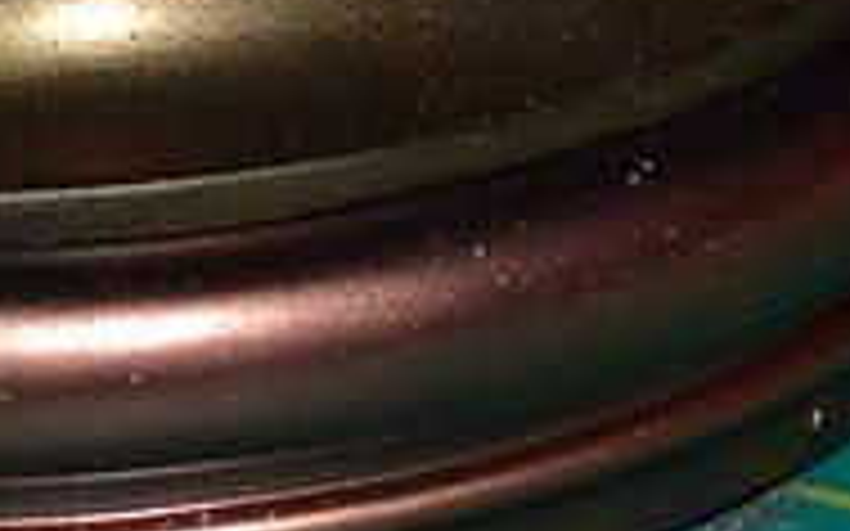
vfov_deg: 5.1
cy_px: -356
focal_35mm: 252
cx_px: -13
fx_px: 5836
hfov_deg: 8.3
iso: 100
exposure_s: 1/60
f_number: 8
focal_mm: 26
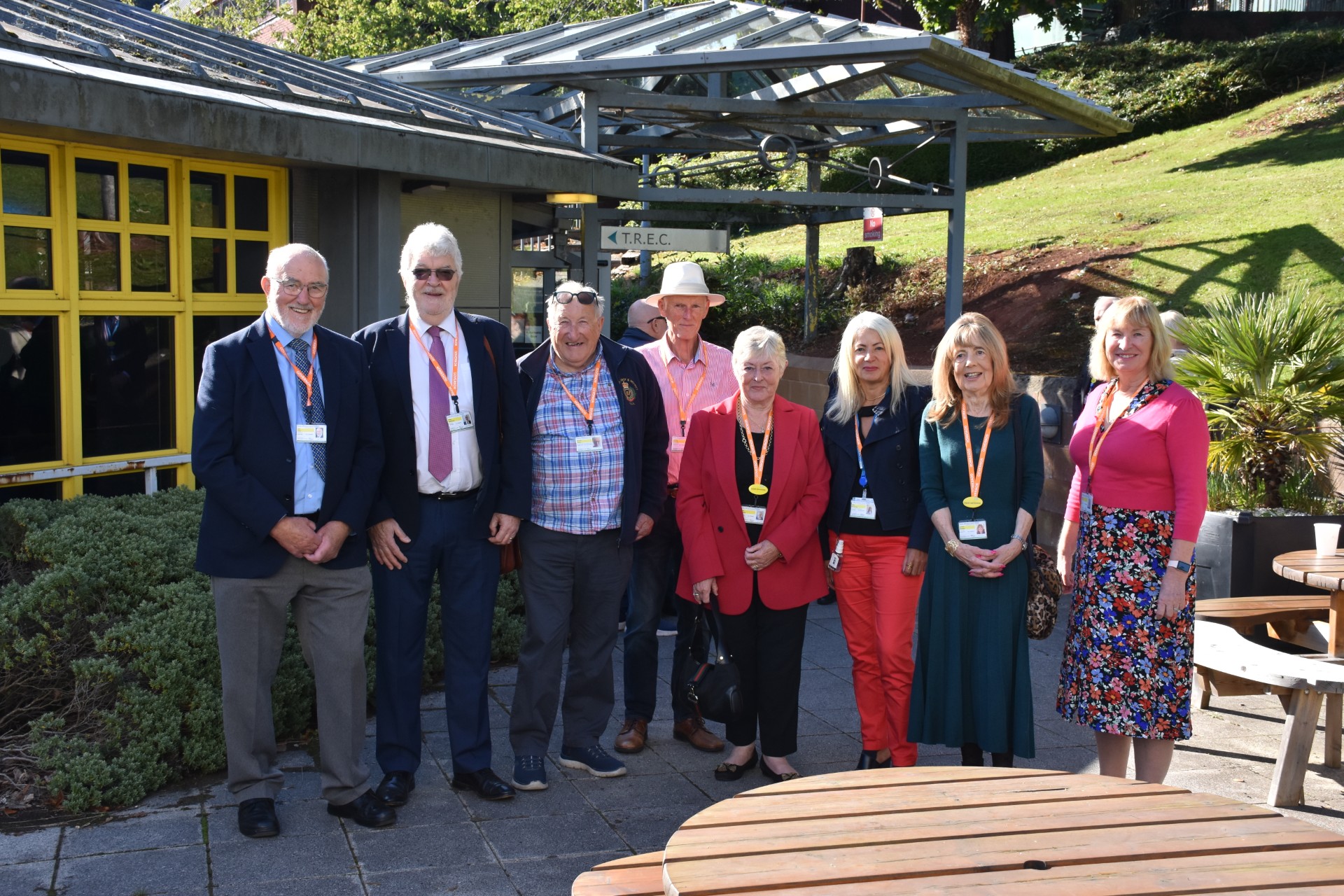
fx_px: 1680
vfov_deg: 29.9
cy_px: 448
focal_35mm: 45
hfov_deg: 43.6
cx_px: 672
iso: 500
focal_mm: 30
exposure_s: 1/500
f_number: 8
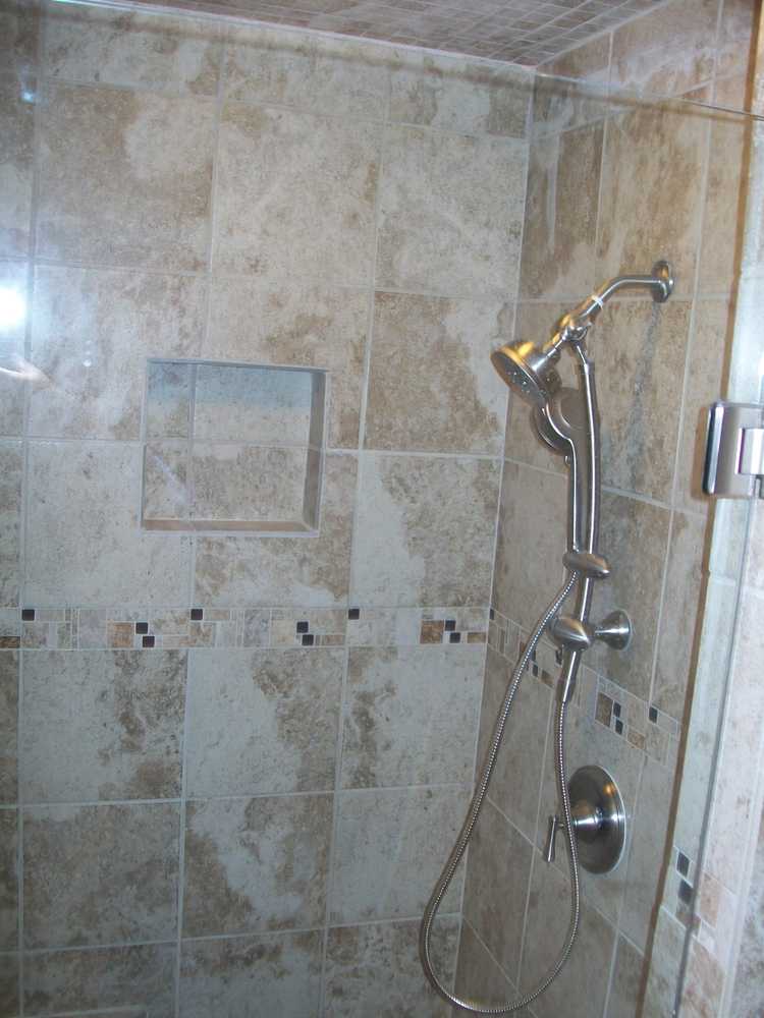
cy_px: 509
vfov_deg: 51.4
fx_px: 1059
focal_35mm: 36
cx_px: 382
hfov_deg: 39.7
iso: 160
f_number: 2.7
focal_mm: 6
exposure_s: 1/30
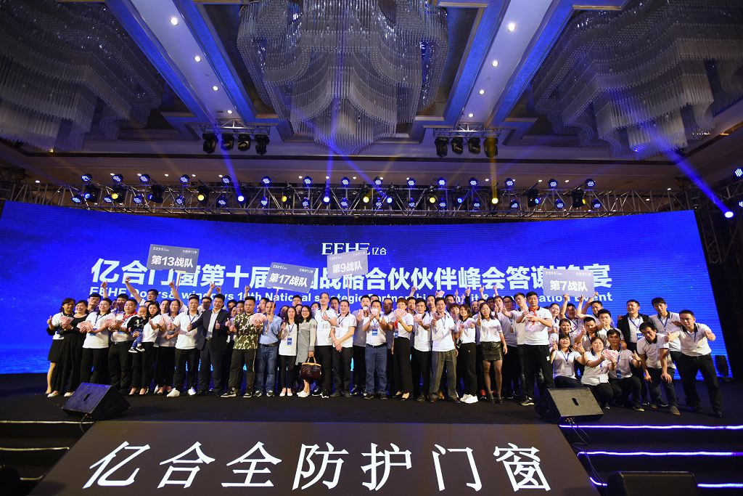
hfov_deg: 93.3
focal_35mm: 17
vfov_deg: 70.5
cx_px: 372
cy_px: 248
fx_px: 351
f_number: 4
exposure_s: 1/200
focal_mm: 17
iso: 800
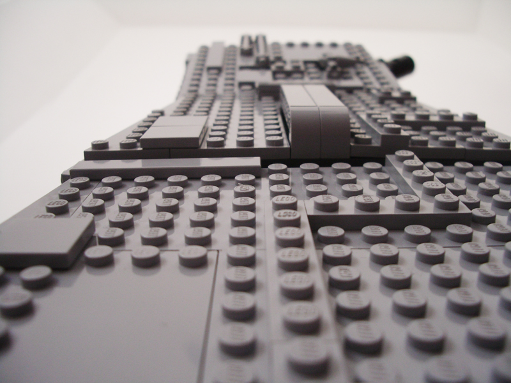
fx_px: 517
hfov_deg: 52.6
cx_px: 256
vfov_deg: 40.7
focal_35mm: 35
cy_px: 192
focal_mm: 5.8
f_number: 2.6
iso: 100
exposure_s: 1/30
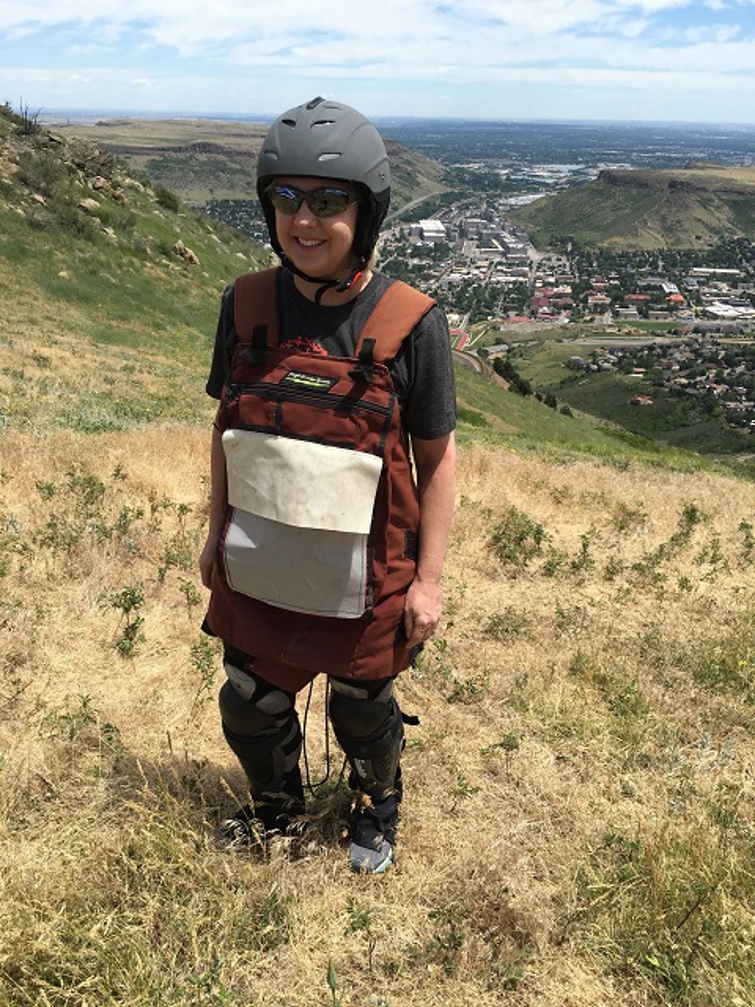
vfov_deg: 61.7
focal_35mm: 29
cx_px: 378
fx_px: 843
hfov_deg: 48.2
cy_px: 504
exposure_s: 1/1672
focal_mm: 4.15
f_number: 2.2
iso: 25
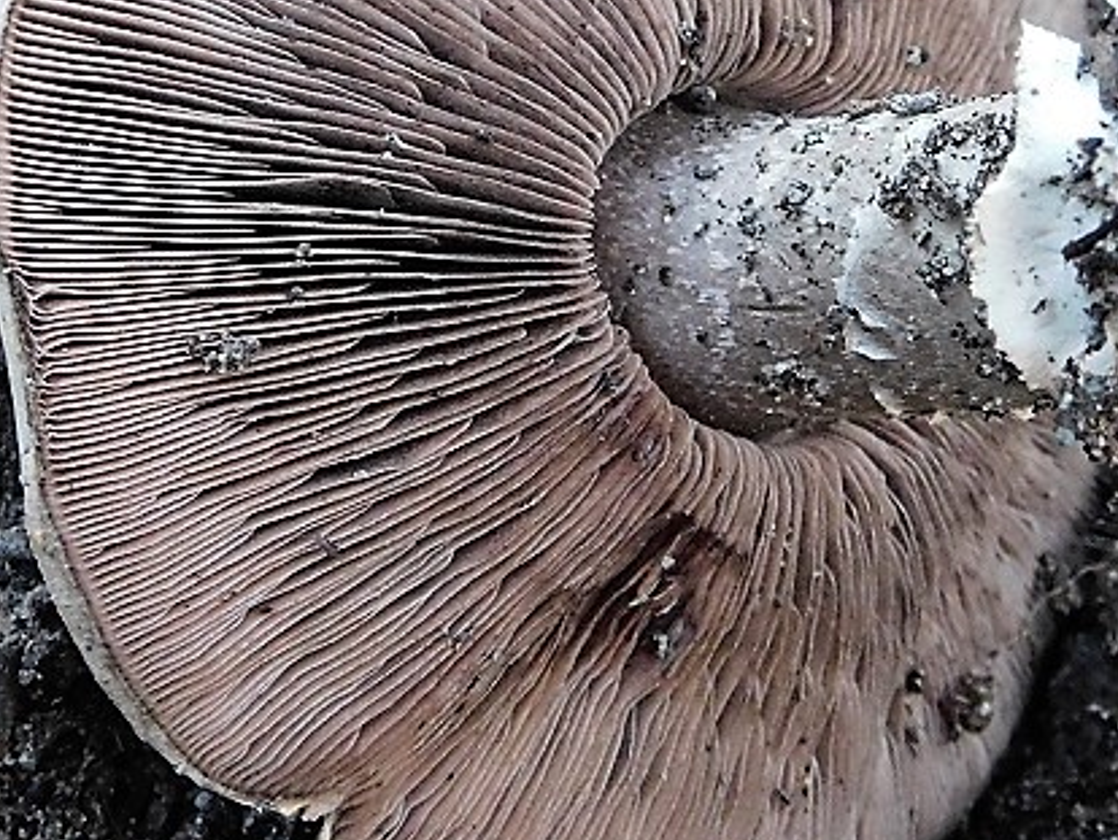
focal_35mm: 114
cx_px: 861
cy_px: 176
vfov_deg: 12.9
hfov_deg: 17.1
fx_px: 3684
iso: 800
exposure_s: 1/5
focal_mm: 10.4
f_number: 4
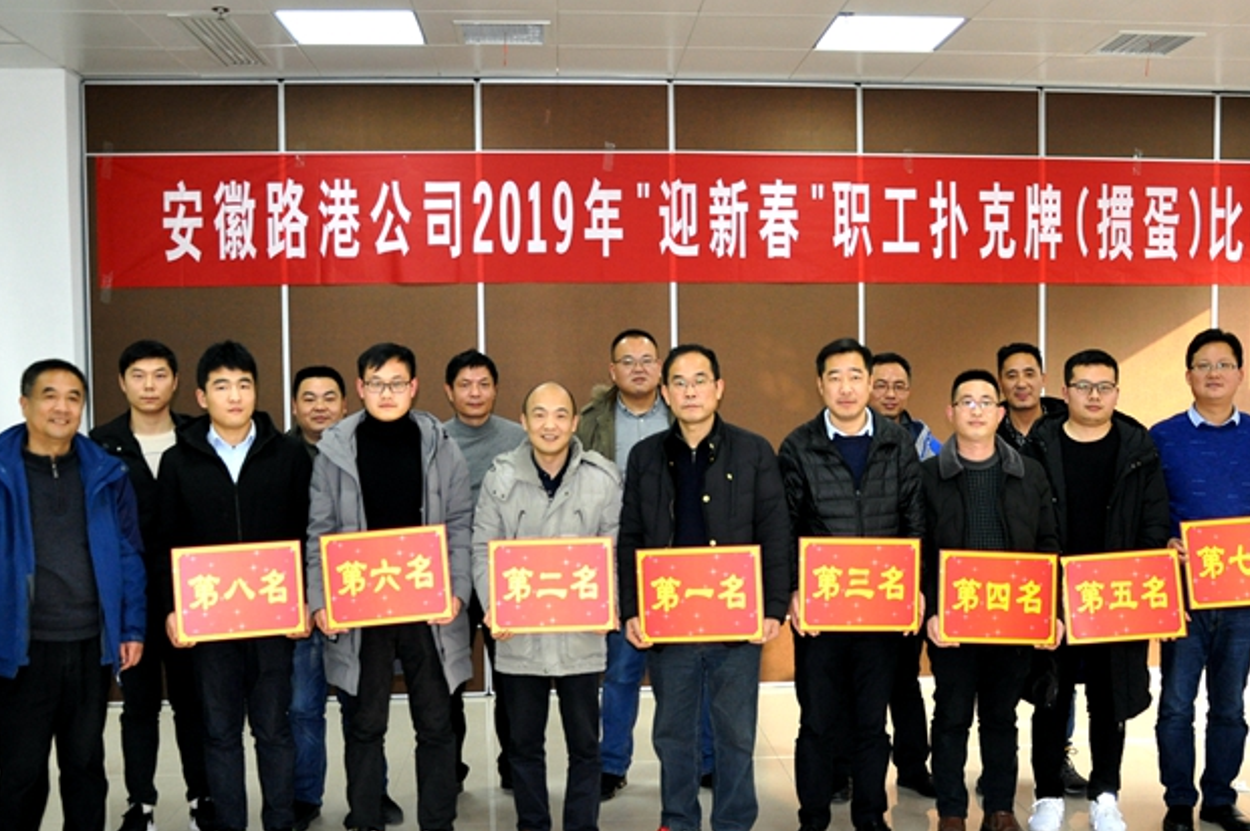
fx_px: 1410
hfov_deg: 47.7
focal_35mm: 41
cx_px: 690
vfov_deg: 32.7
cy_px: 503
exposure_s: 1/80
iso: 800
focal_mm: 21
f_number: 3.8
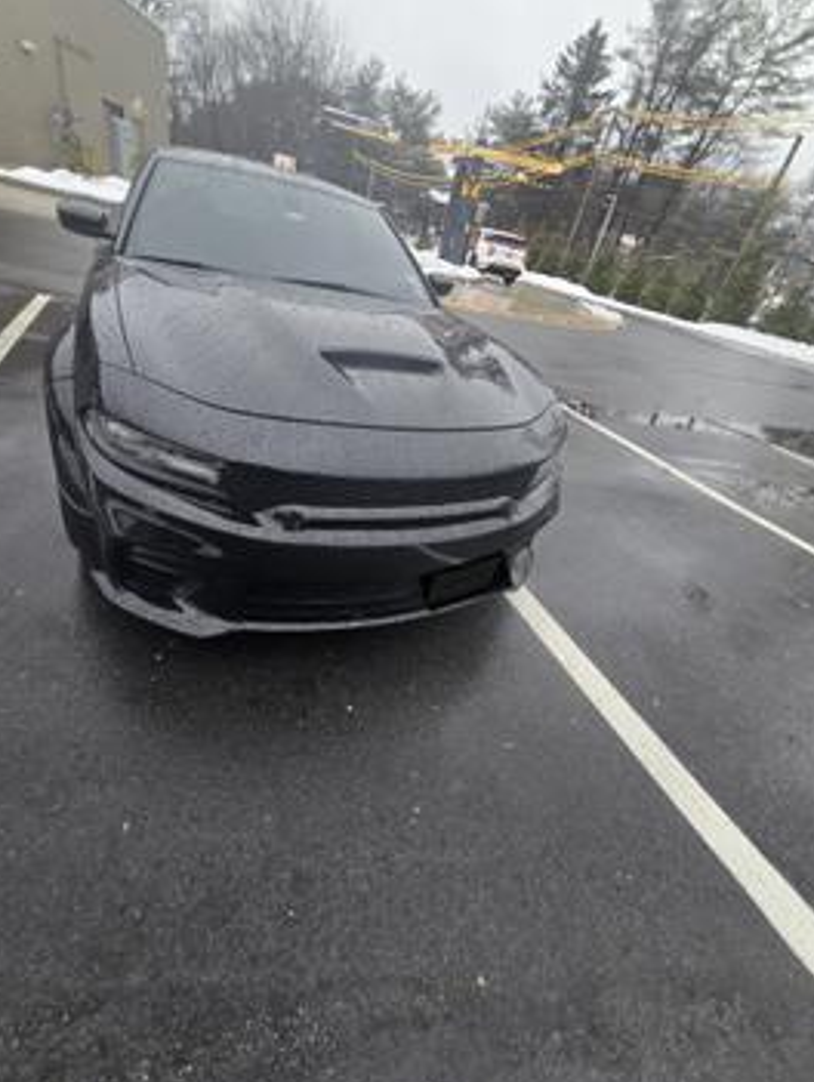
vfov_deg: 102.0
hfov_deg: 85.7
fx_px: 438
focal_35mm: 14
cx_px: 388
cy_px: 524
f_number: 2.2
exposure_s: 1/145
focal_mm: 2.2
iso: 50
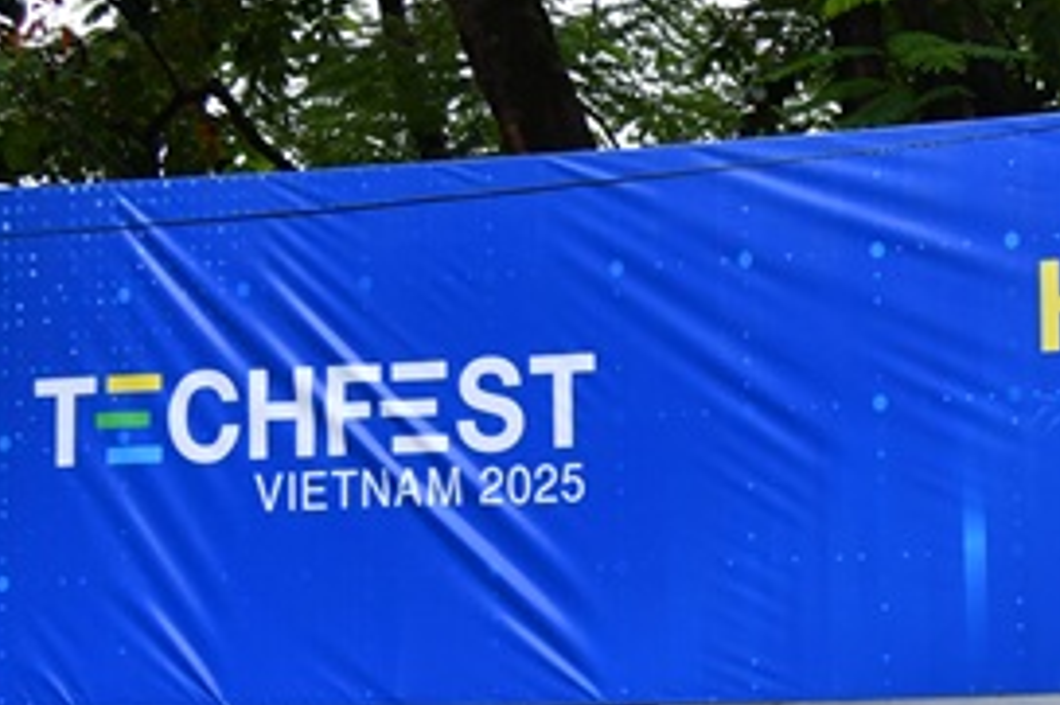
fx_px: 4326
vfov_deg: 9.0
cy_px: 1204
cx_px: 1574
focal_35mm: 147
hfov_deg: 13.2
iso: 640
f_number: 5.6
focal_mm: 40
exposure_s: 1/125
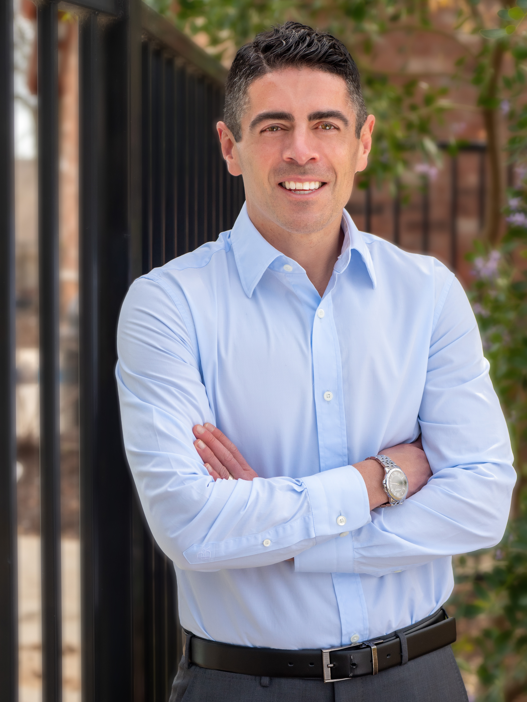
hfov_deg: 17.2
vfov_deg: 22.8
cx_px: 264
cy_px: 351
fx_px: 1746
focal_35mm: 86
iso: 400
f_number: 3.2
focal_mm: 43
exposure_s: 1/1000
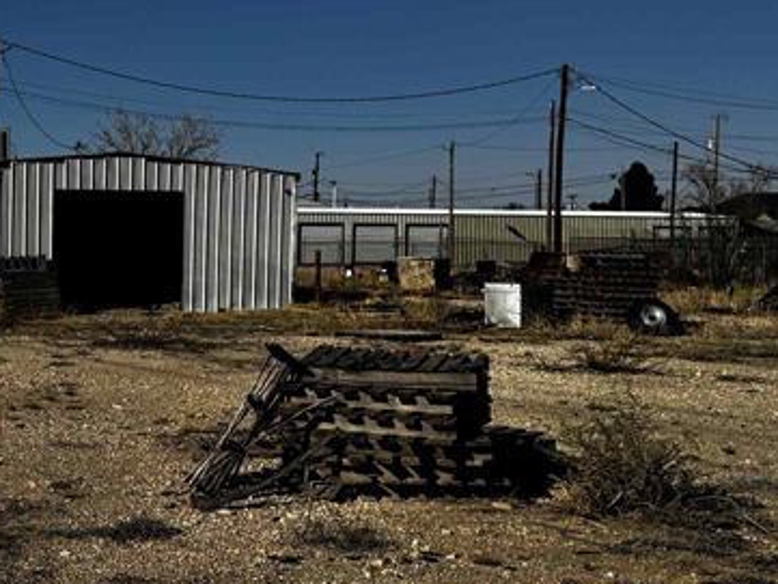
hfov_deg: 26.8
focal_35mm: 68
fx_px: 1529
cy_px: 235
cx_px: -26
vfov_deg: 21.6
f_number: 1.78
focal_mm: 6.76
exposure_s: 1/9009
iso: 80
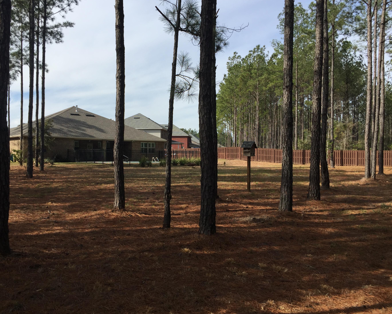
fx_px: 360
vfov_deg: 47.1
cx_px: 178
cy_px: 153
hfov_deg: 57.1
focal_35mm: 31
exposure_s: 1/1582
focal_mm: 4.15
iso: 32
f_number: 2.2
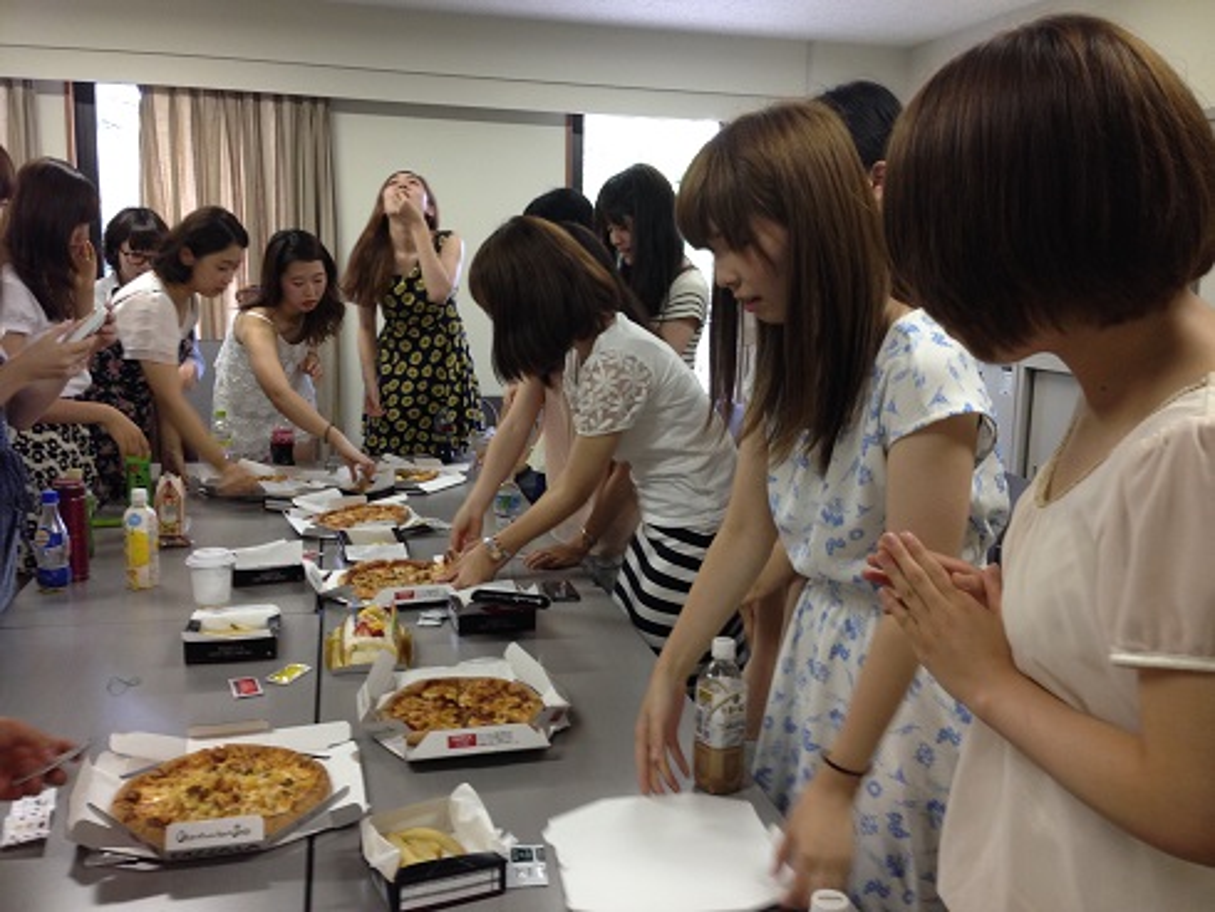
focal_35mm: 33
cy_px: 456
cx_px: 608
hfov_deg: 55.3
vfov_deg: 43.0
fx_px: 1159
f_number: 2.4
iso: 100
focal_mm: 4.12
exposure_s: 1/20
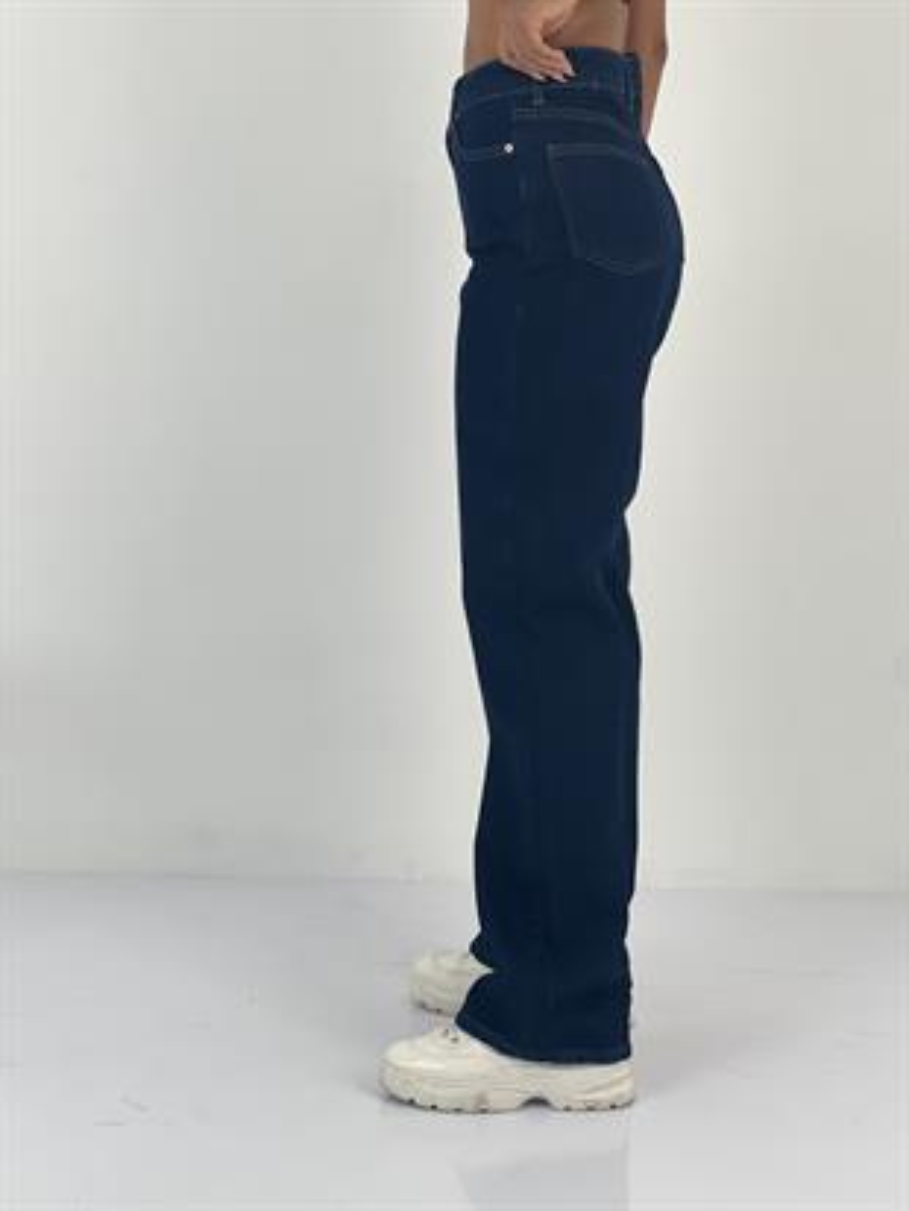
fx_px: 2695
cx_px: 454
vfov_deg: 25.3
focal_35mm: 77
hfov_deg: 19.1
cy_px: 606
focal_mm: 9
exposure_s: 1/100
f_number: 2.8
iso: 32
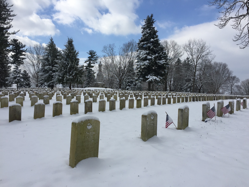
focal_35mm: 29
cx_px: 124
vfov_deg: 48.2
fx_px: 209
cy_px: 94
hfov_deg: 61.7
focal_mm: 4.15
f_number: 2.2
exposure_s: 1/3049
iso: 32
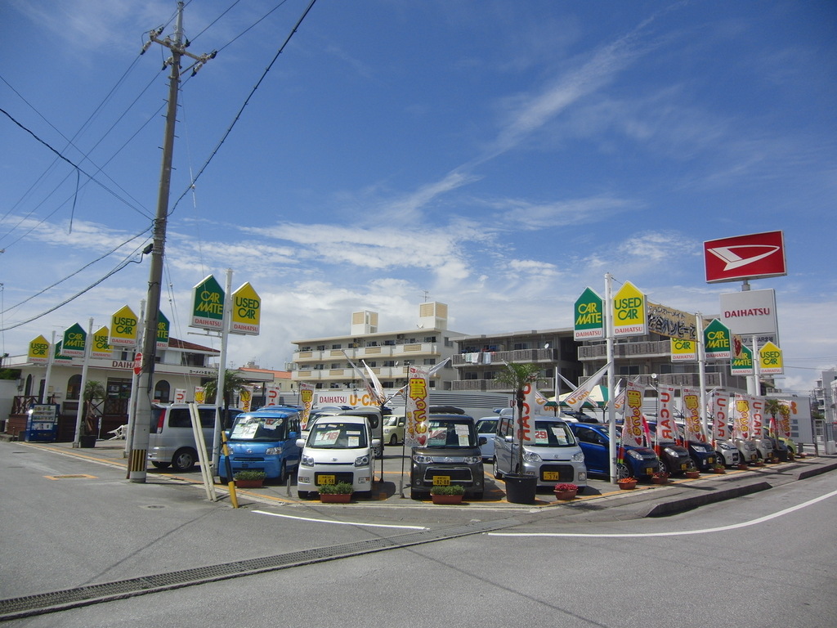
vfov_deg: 56.8
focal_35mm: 24
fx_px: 580
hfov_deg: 71.6
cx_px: 418
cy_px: 314
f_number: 7.5
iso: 100
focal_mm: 4.3
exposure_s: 1/500
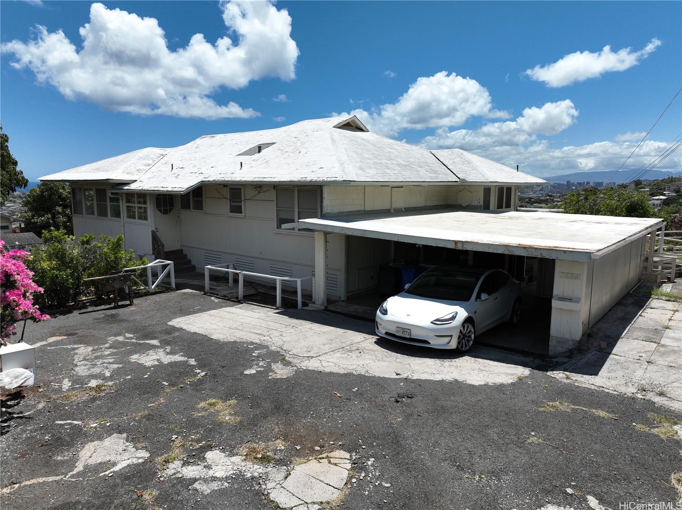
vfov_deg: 56.8
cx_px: 341
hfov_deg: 71.6
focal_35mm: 24
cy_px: 255
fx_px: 473
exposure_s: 1/3200
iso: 100
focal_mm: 12.29
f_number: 2.8
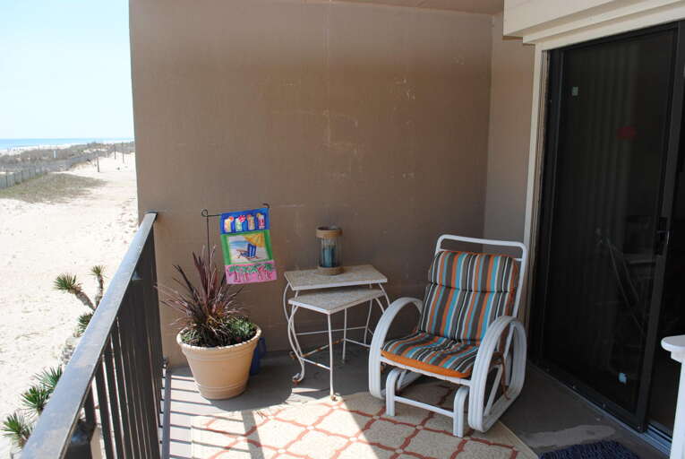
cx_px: 342
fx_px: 514
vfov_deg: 48.0
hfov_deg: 67.3
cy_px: 230
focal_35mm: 27
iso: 100
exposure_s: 1/200
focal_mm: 18
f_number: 7.1
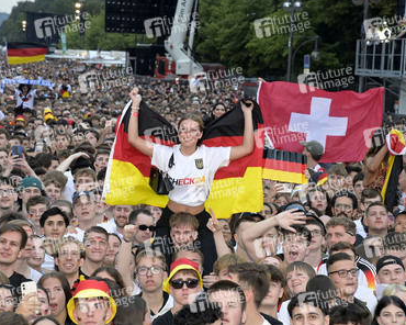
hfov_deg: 14.1
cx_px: 187
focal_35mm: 137
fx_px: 1646
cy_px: 162
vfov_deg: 11.3
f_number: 8
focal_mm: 120
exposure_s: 1/200
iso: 4000
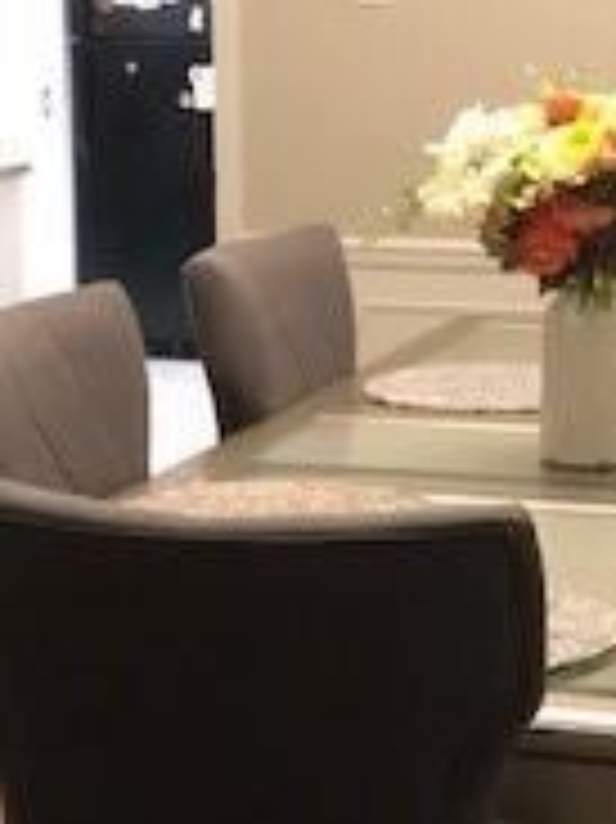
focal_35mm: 98
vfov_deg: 20.0
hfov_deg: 15.0
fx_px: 2328
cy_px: 279
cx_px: 432
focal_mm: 3.99
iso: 100
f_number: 1.8
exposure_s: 1/4
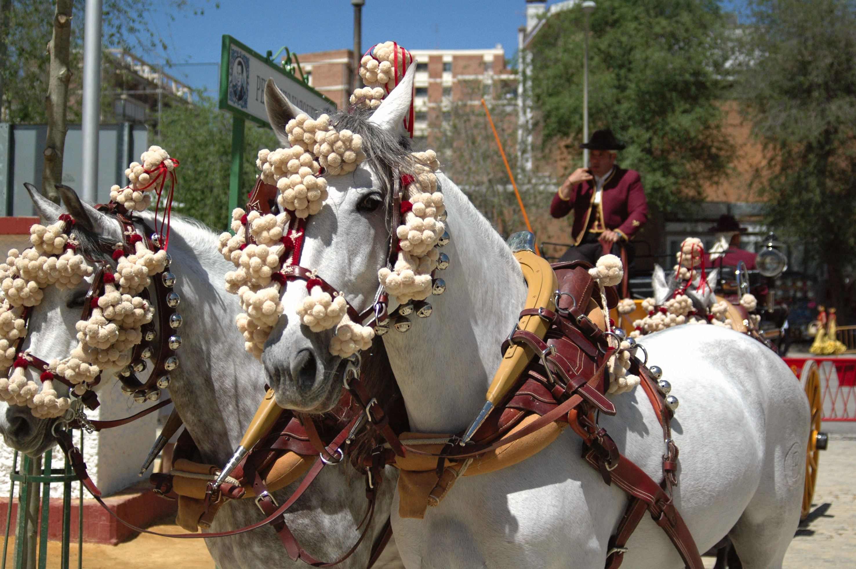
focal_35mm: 52
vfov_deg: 25.7
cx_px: 428
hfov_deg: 37.9
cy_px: 284
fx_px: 1247
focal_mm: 35
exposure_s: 1/8000
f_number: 4
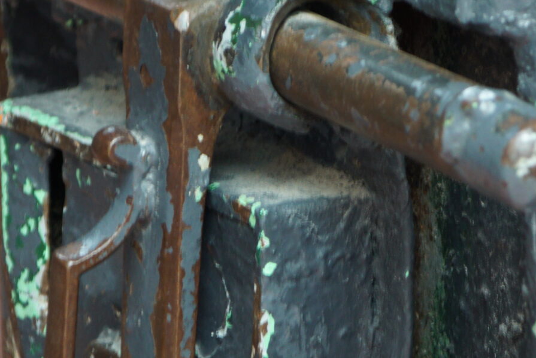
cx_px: 335
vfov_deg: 3.1
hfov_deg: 4.6
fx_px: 6707
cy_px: 160
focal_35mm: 450
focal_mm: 105
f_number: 5.6
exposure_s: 1/4
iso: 400
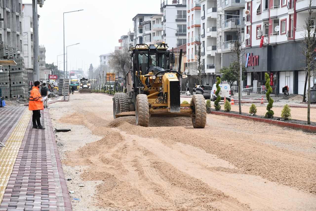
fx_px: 834
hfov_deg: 21.5
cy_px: 106
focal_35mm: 95
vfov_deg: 14.4
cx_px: 158
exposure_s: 1/1250
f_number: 6.3
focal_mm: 95
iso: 4000
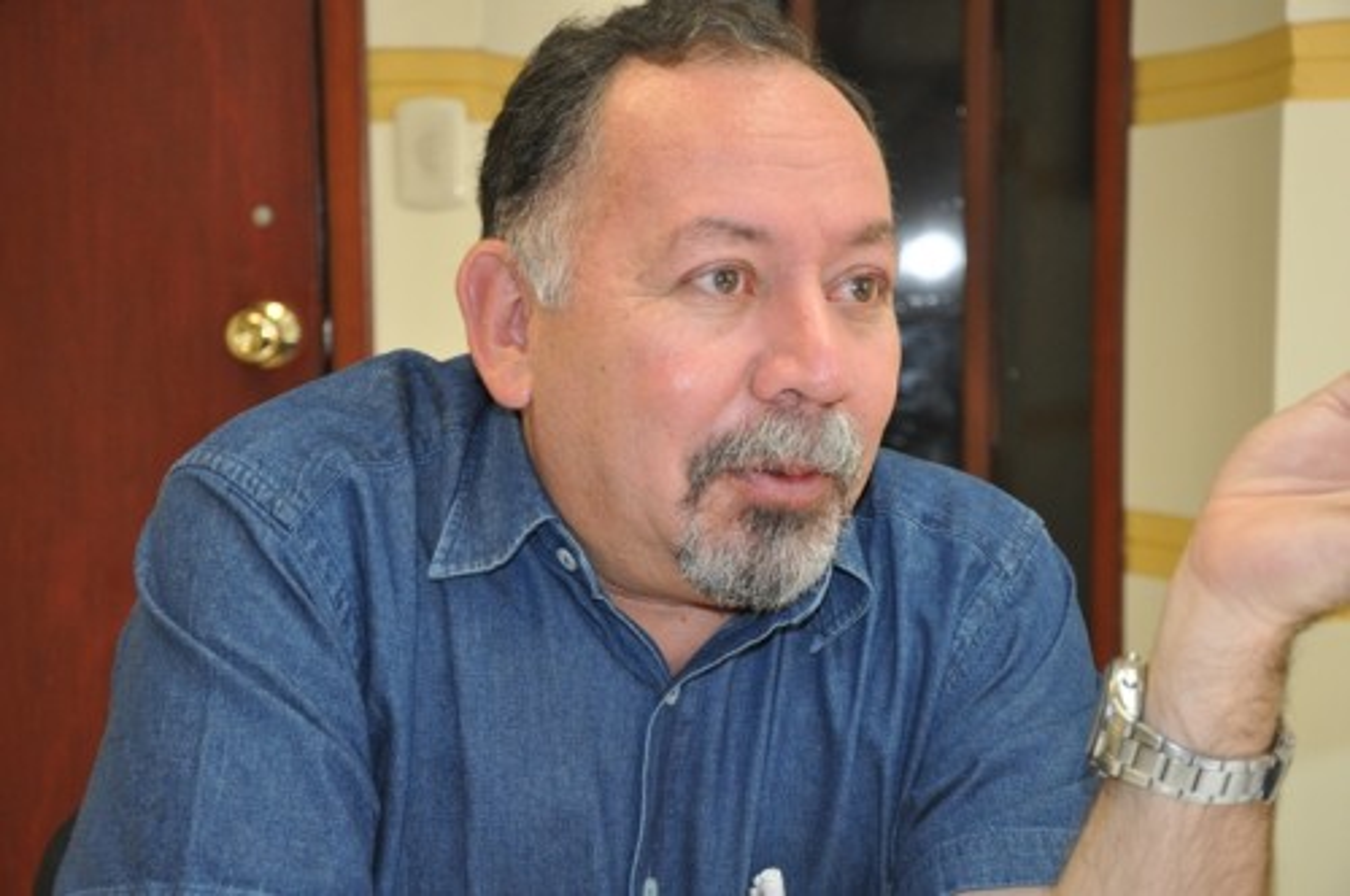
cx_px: 675
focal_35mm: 60
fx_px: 2247
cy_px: 448
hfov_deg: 33.4
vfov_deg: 22.6
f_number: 4.5
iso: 800
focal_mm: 40
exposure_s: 1/60
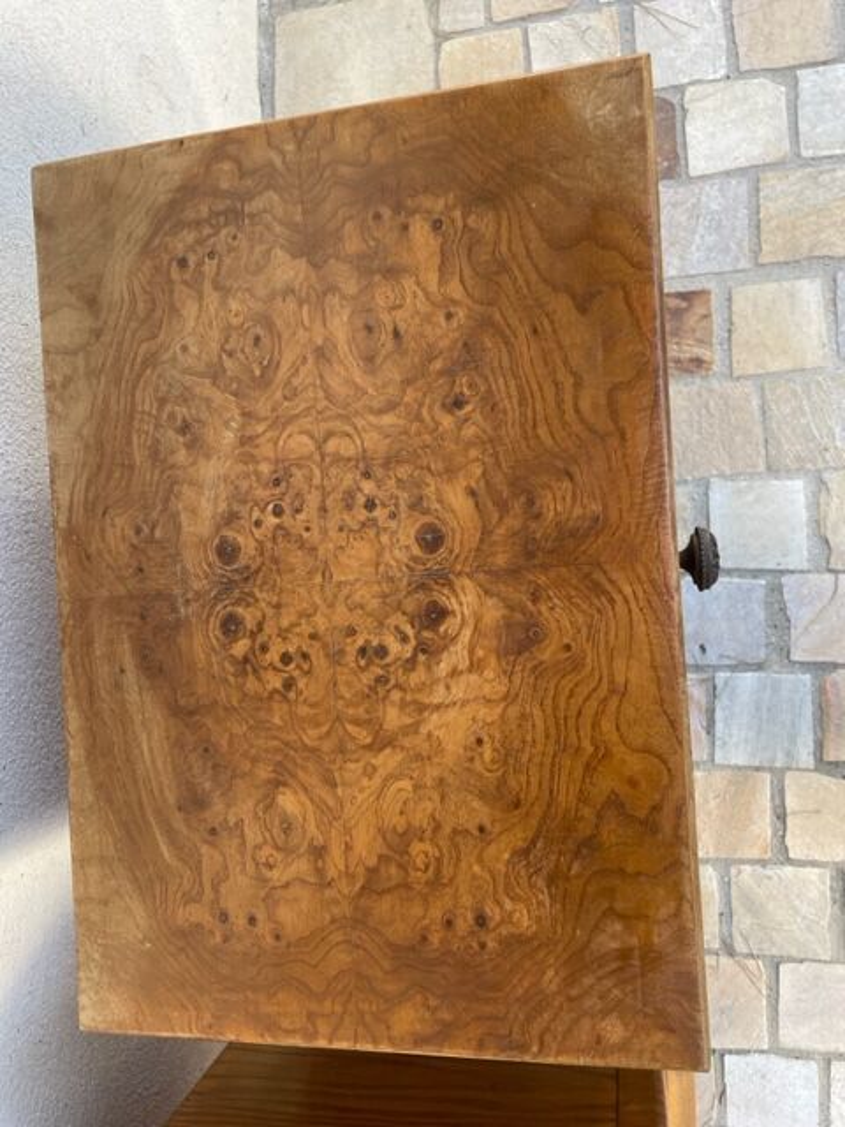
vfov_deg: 67.3
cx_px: 422
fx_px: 846
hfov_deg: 53.1
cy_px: 564
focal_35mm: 26
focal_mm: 4.2
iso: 80
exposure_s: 1/121
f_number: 1.6
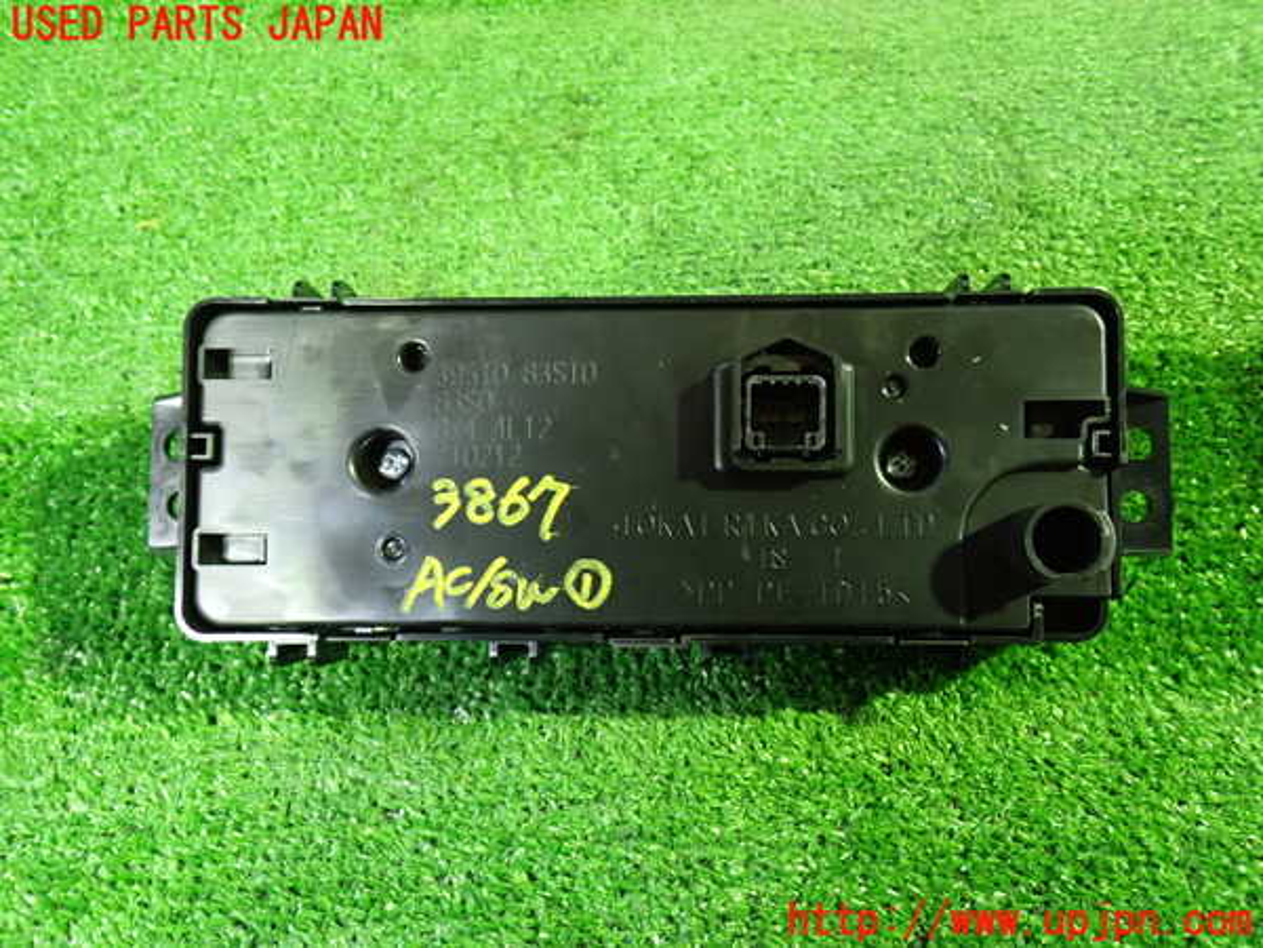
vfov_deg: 46.8
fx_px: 1095
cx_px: 632
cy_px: 474
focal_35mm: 30
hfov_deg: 60.0
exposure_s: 1/25
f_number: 2.3
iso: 800
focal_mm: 5.4
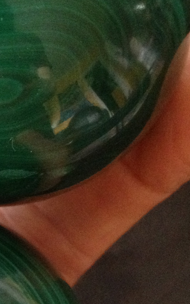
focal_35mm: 104
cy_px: 197
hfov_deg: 12.2
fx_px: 861
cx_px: -60
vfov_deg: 20.0
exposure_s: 1/20
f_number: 2.4
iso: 400
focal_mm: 4.28
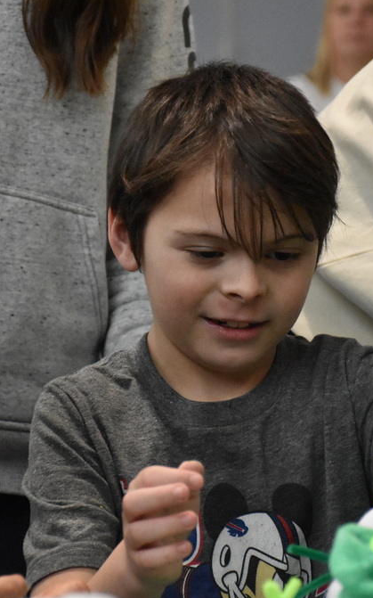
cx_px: 199
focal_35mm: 210
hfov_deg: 6.2
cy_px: 301
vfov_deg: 10.0
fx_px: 3418
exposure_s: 1/500
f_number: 5.3
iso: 6400
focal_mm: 90
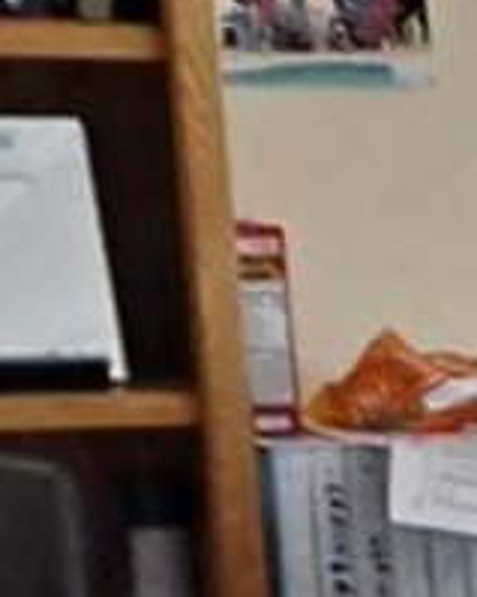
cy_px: 1010
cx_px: 1666
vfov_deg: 9.9
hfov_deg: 7.0
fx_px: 3285
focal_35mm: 186
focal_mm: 4.6
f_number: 2
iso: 250
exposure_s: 1/40
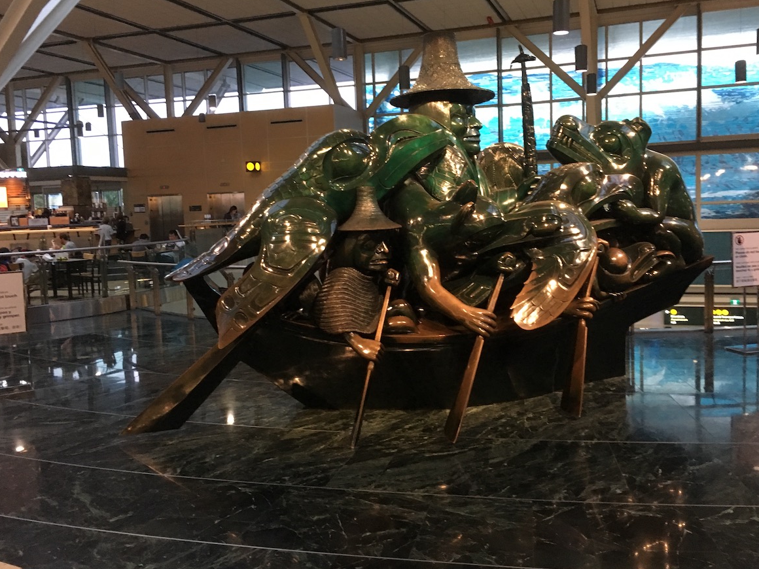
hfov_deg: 56.8
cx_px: 395
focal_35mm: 32
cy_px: 260
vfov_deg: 44.1
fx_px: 702
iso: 200
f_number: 2.2
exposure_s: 1/17
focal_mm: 4.15
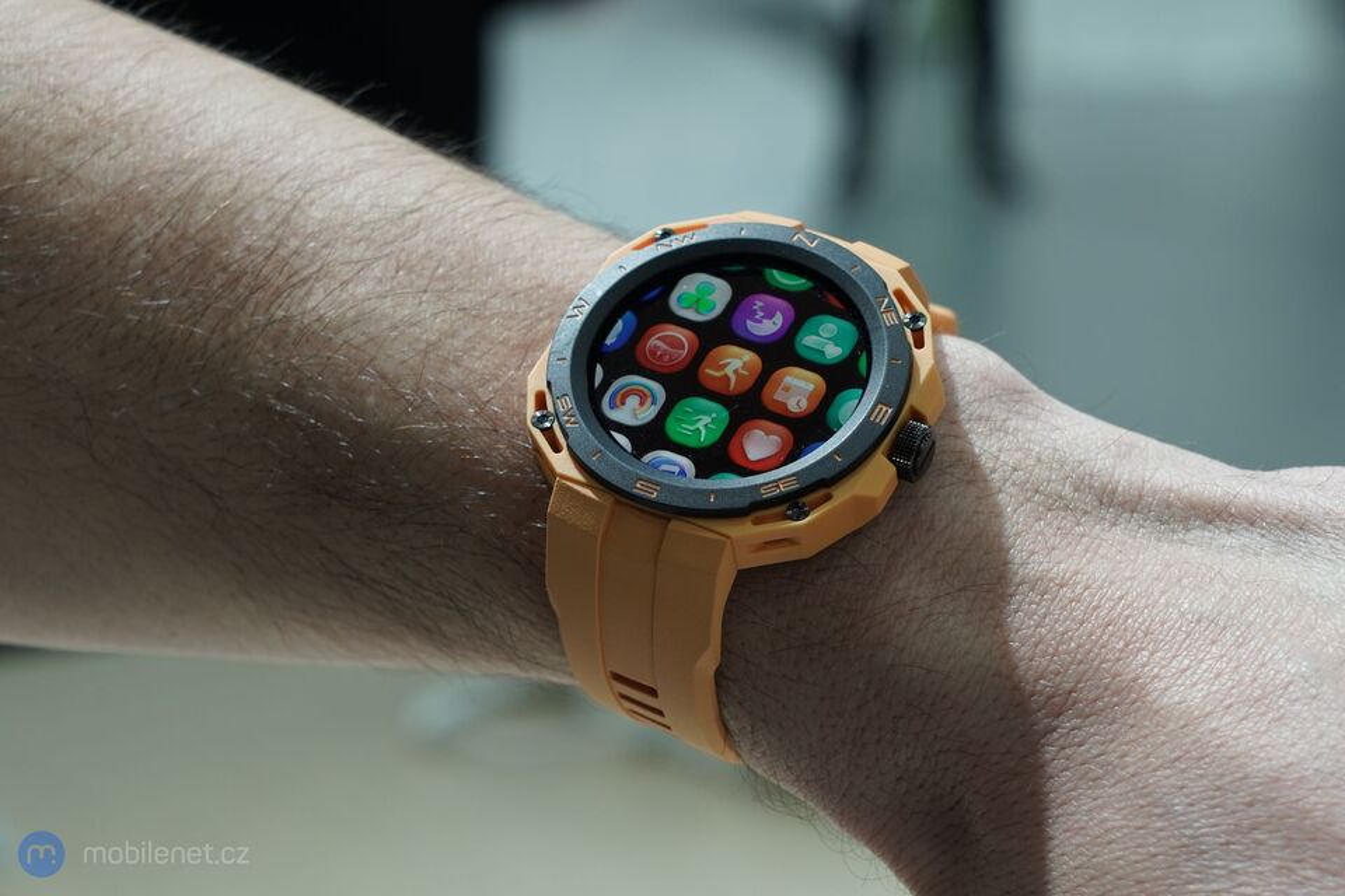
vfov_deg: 19.5
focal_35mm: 70
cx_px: 672
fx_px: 2615
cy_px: 448
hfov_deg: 28.8
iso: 640
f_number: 8
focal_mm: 70
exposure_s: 1/160
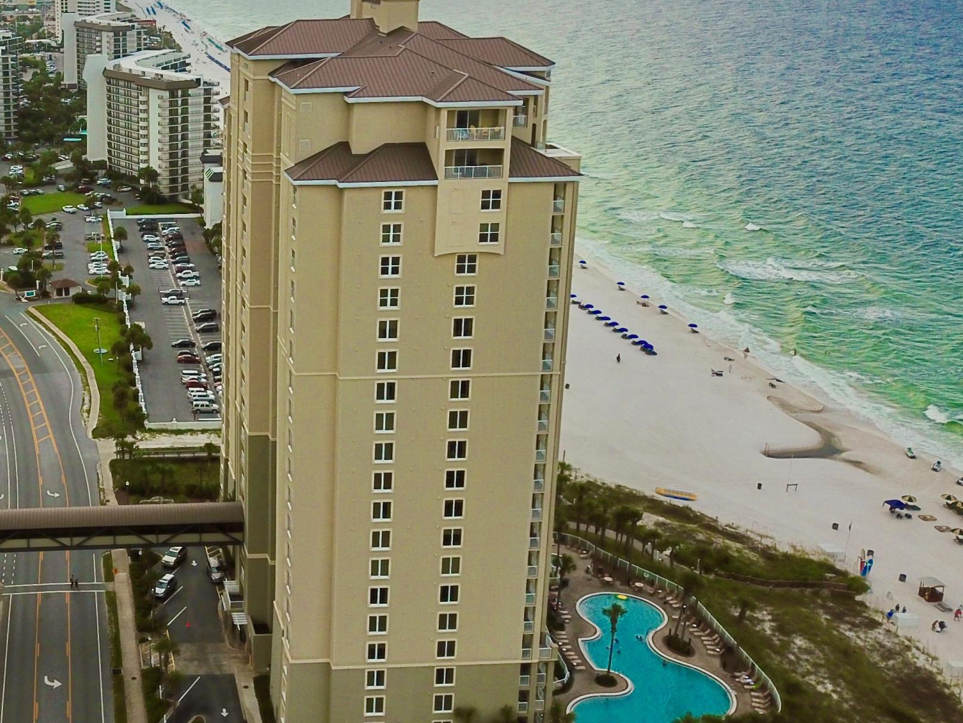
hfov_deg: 37.4
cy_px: 308
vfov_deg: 30.2
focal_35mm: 48
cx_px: 122
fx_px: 1335
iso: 100
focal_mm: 4.73
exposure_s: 1/2146
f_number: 2.2
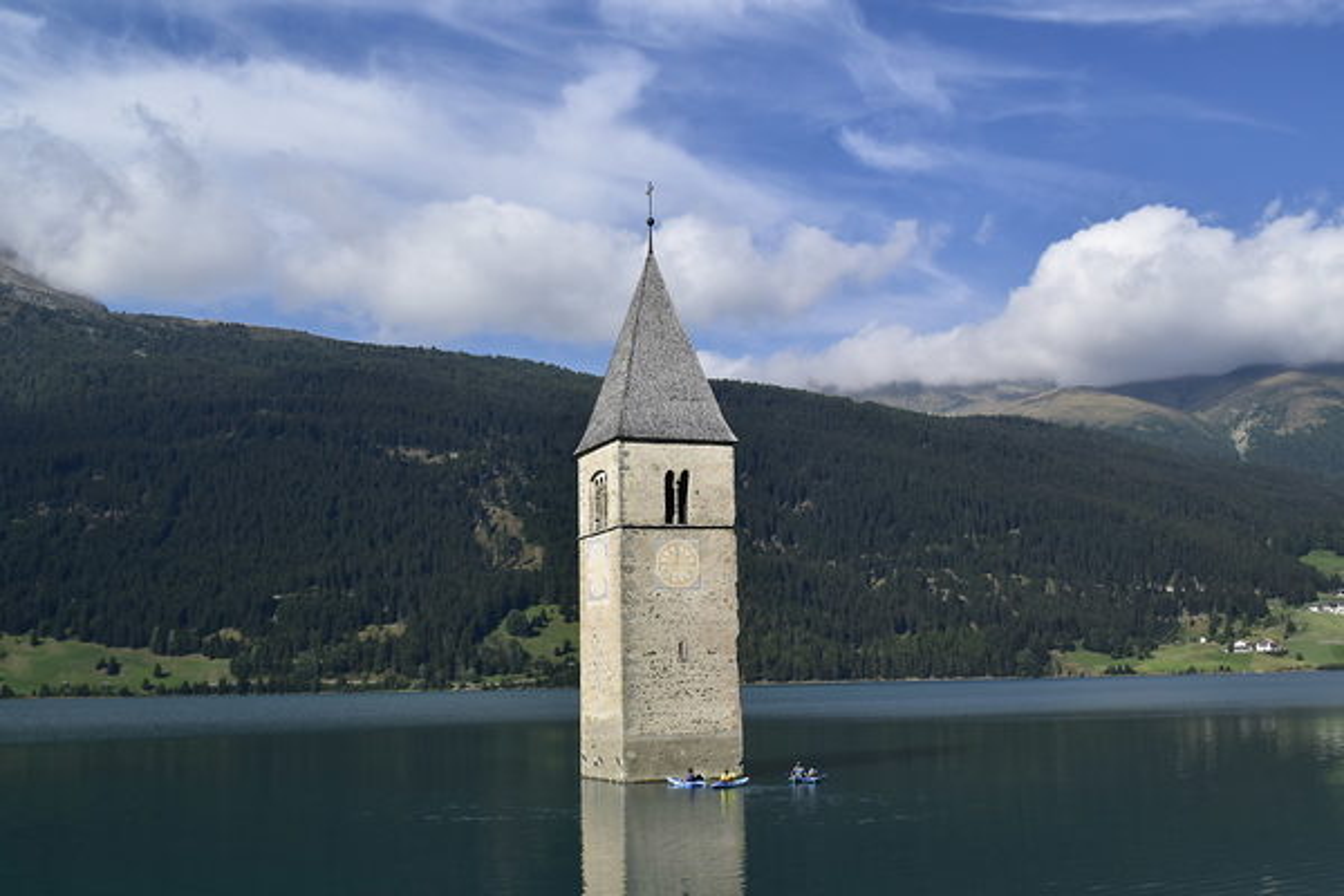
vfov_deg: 30.8
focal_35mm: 44
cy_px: 448
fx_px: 1624
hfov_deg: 45.0
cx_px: 672
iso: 100
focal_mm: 29
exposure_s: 1/160
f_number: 10
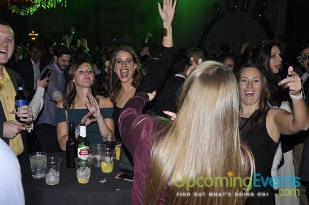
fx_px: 360
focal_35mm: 42
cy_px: 102
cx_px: 154
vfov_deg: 31.8
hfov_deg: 46.5
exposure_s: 1/60
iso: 400
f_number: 5
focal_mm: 28
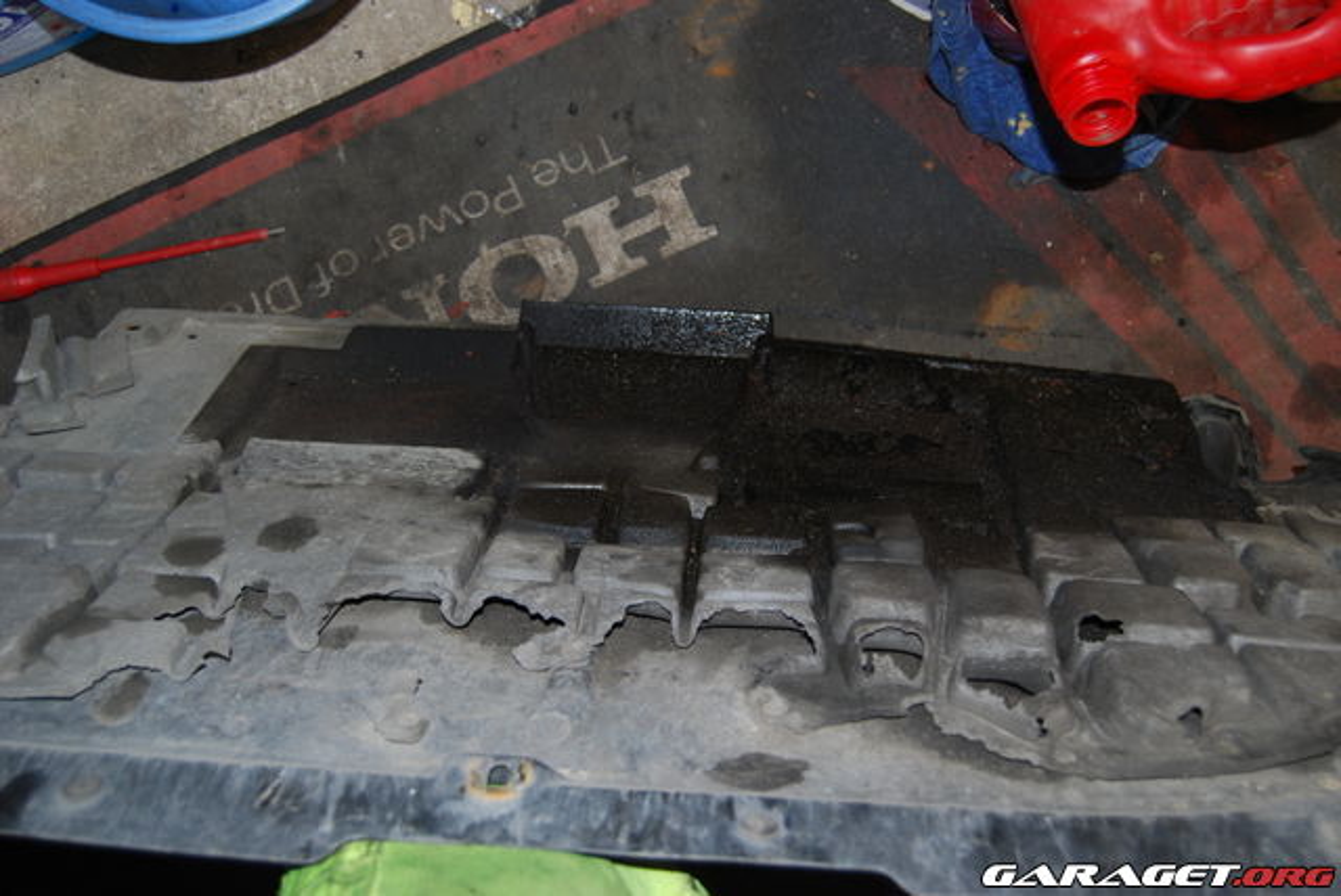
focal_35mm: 39
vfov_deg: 34.3
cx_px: 670
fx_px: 1454
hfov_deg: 49.5
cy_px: 448
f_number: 4
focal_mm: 26
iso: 200
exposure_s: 1/60
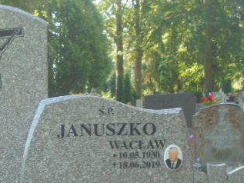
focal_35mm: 99
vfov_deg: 14.9
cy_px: 124
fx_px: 698
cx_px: 2
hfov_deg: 19.3
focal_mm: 8.9
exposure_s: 1/50
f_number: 4.8
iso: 100
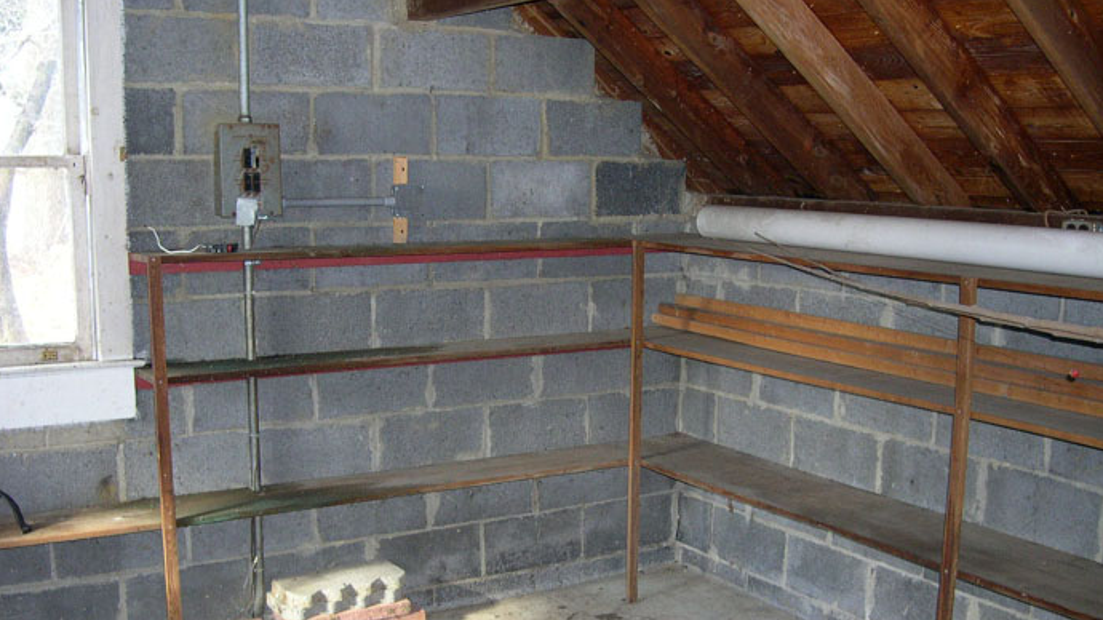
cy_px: 378
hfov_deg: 48.4
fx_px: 1228
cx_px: 556
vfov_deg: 28.3
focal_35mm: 42
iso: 334
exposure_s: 1/60
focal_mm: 8
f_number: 2.8
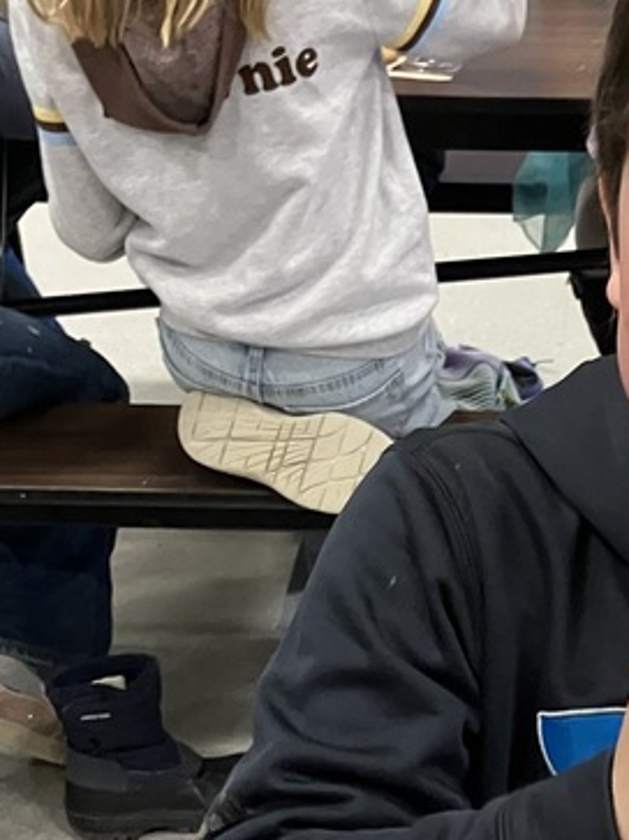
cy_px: 951
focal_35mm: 79
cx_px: 657
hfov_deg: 18.1
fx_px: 1915
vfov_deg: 23.1
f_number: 1.8
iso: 250
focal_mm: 3.99
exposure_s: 1/60
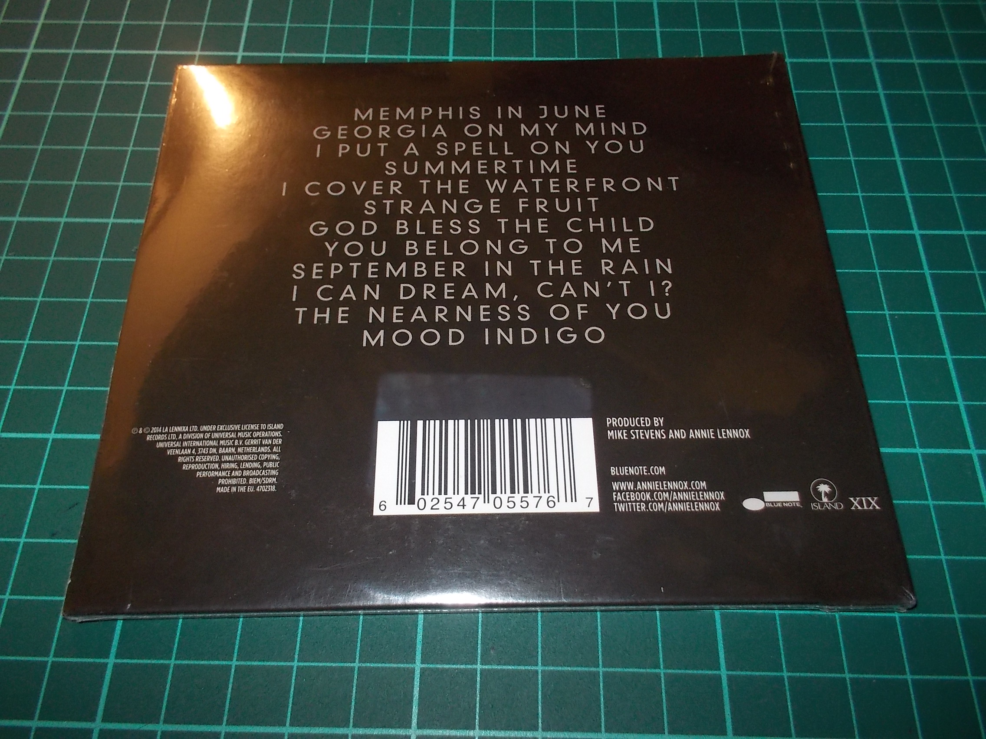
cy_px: 370
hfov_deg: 61.7
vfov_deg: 48.2
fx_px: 826
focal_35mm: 29
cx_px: 493
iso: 200
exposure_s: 1/30
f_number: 3.3
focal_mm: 4.1
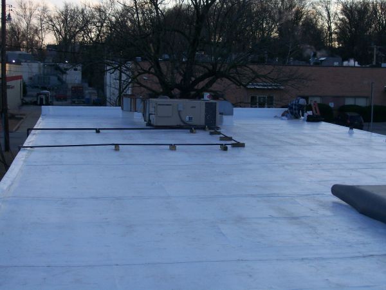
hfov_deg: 34.3
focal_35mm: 56
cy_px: 145
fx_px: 624
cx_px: 193
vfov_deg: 26.1
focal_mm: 9.4
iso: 80
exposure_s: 1/446
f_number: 3.4
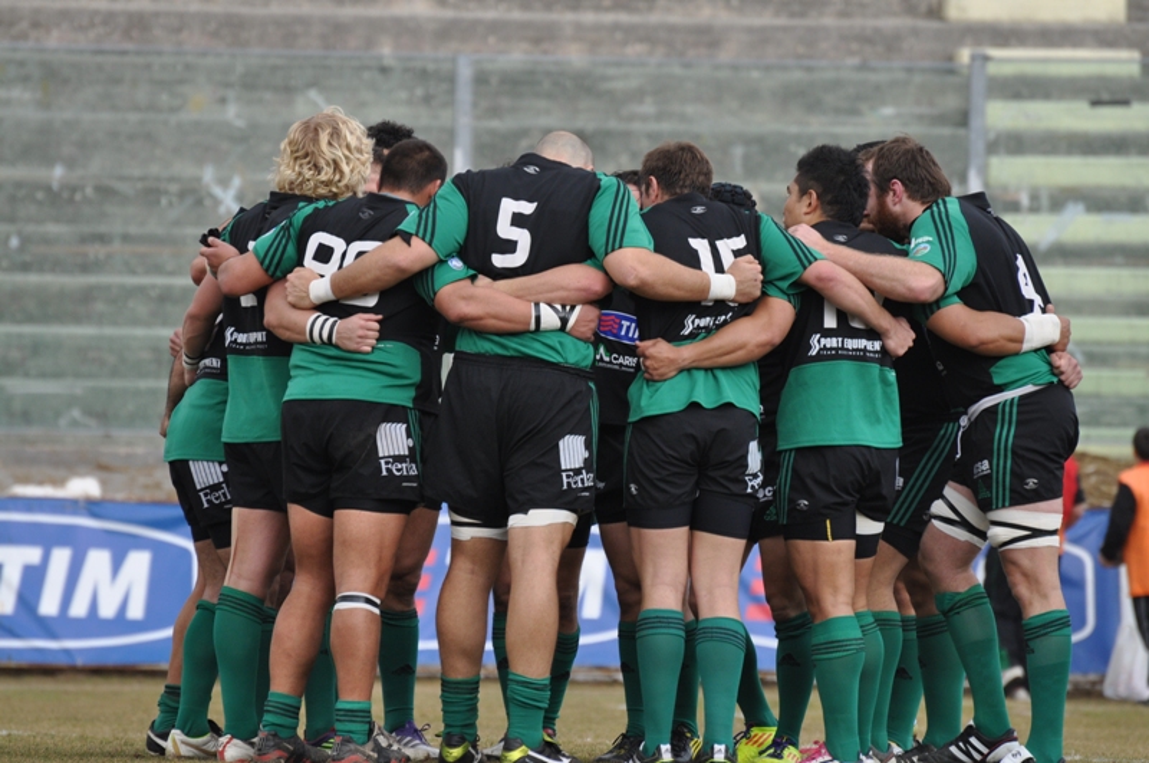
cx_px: 574
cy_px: 382
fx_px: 12908
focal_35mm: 405
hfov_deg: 5.1
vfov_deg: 3.4
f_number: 5.6
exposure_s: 1/1000
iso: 560
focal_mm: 270
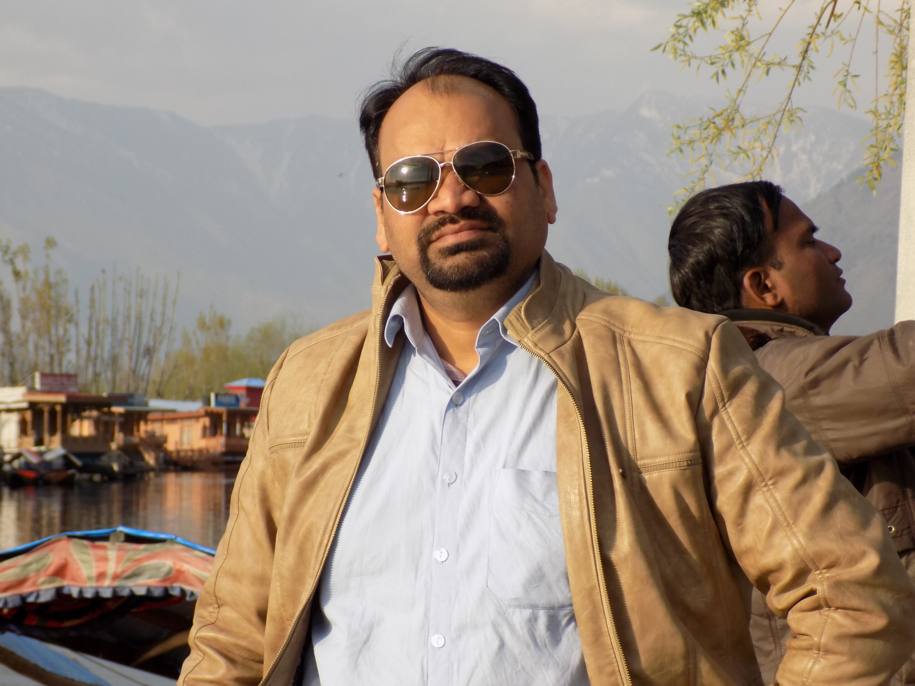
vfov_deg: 11.2
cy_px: 343
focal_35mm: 132
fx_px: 3489
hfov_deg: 14.9
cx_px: 458
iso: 80
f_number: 5
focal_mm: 23.4
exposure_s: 1/320
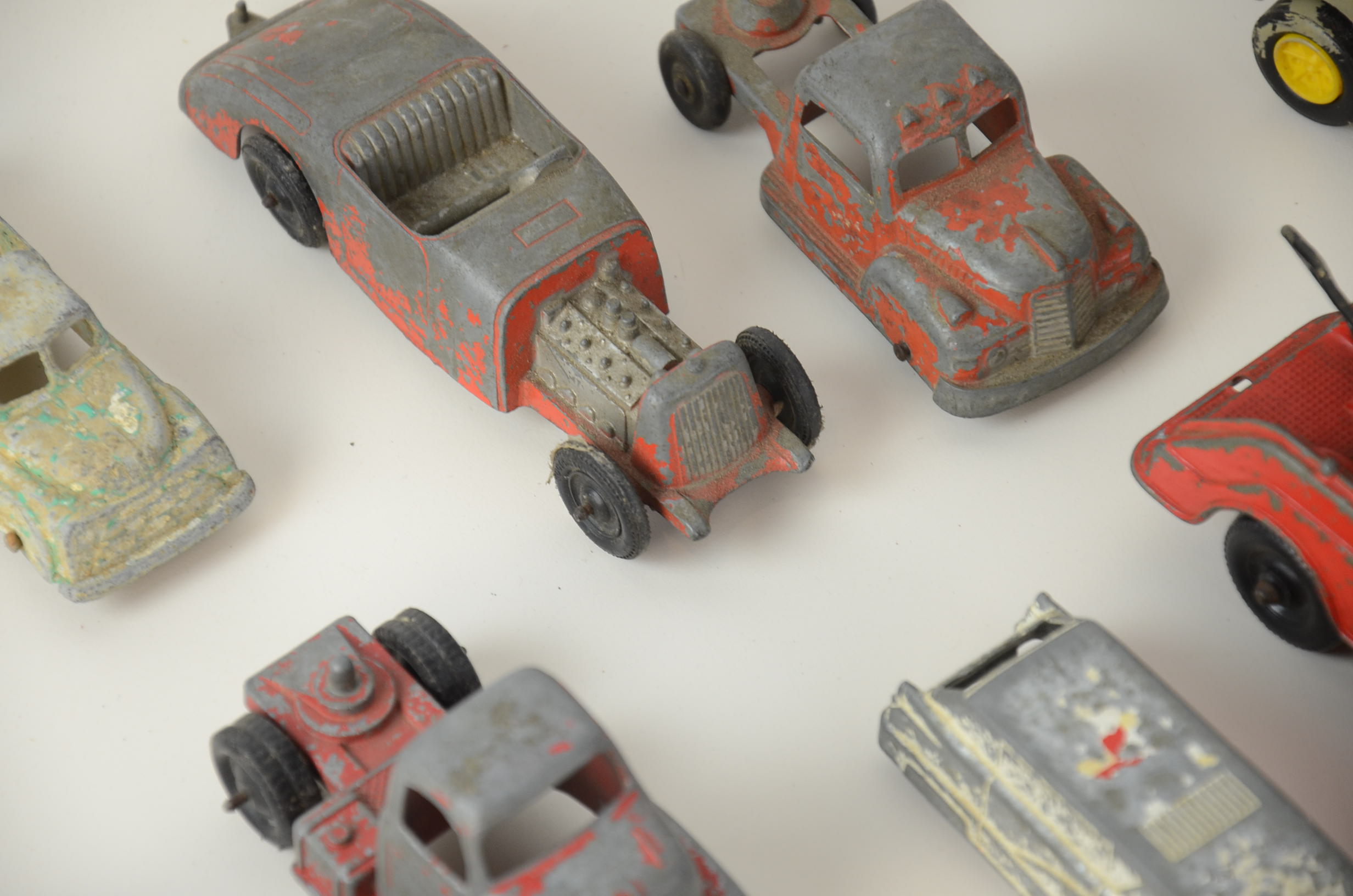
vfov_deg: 8.7
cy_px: 448
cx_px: 676
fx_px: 5907
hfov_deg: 13.1
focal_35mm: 158
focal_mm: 105
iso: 500
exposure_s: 1/60
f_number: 5.6
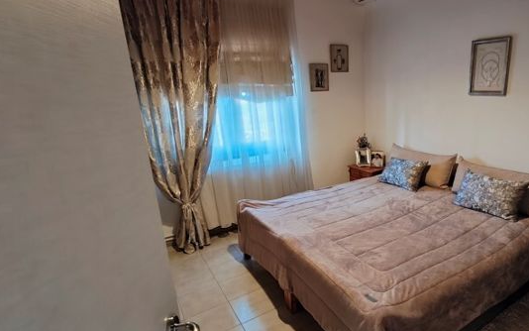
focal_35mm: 21
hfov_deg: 80.0
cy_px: 167
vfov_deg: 57.3
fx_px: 303
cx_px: 345
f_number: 2.2
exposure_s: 1/12.5
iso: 250
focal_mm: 1.65
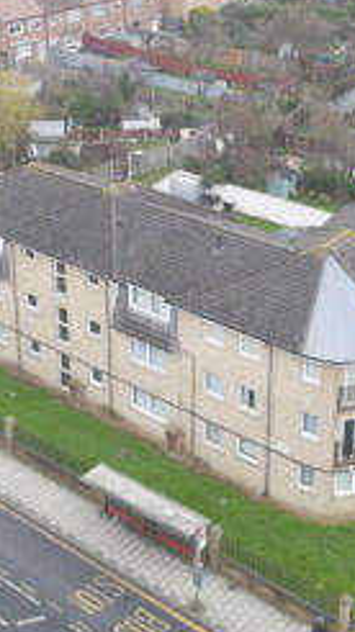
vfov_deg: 33.5
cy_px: 194
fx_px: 1040
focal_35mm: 62
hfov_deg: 19.4
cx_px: 192
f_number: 2.8
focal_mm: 4.5
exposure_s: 1/40
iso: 110
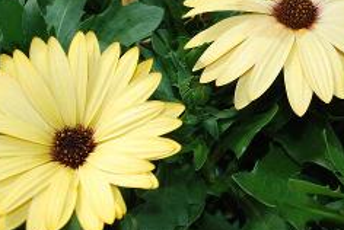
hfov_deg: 30.4
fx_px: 631
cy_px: 108
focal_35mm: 66
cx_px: 207
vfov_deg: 20.7
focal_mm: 26
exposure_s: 1/200
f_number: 5.6
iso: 100
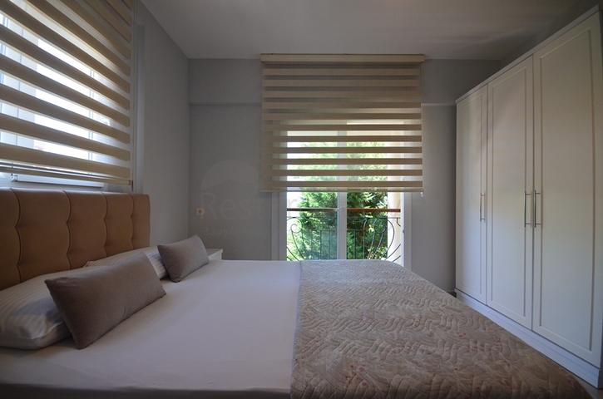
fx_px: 251
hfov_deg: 100.5
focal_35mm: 15
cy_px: 200
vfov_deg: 77.1
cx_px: 302
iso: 560
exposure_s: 1/60
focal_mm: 10
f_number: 8
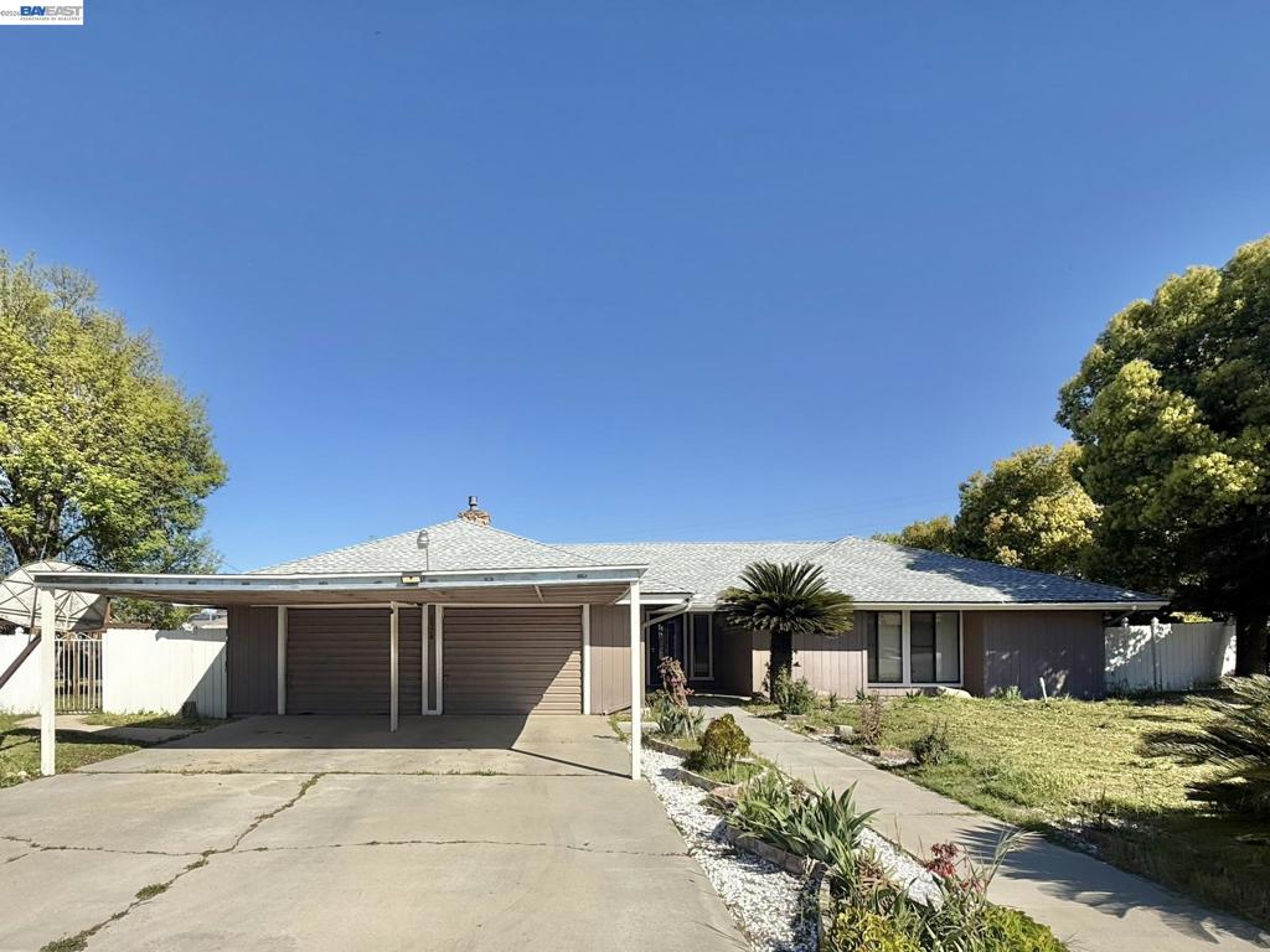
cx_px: 635
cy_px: 476
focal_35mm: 14
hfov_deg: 102.1
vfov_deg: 85.7
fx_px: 514
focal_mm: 2.22
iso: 50
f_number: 2.2
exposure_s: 1/2506
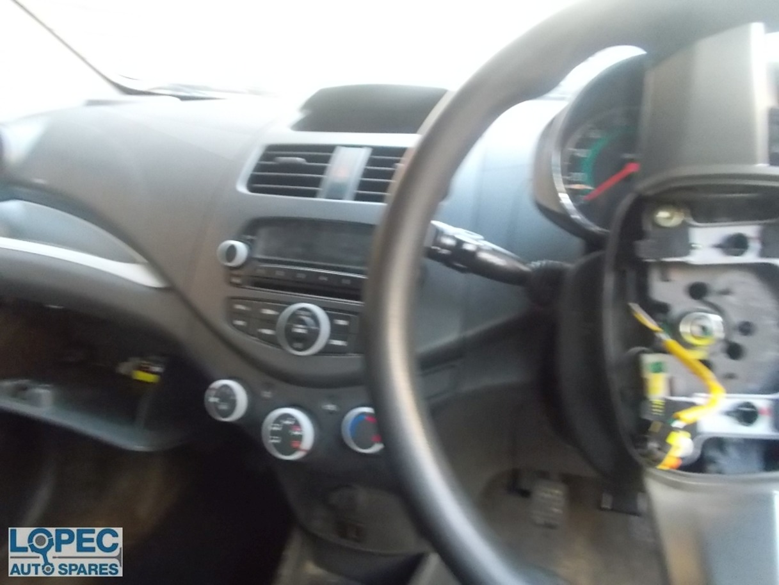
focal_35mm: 26
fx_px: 585
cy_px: 292
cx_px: 390
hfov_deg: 67.3
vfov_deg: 53.1
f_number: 3.2
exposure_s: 1/30
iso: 800
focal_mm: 4.6
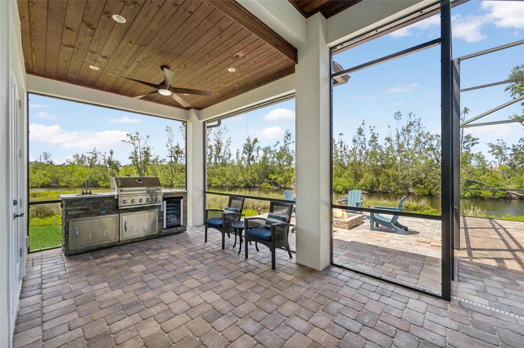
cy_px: 174
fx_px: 204
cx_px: 262
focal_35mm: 14
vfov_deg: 81.1
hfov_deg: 104.3
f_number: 8
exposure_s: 1/400
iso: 400
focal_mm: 14
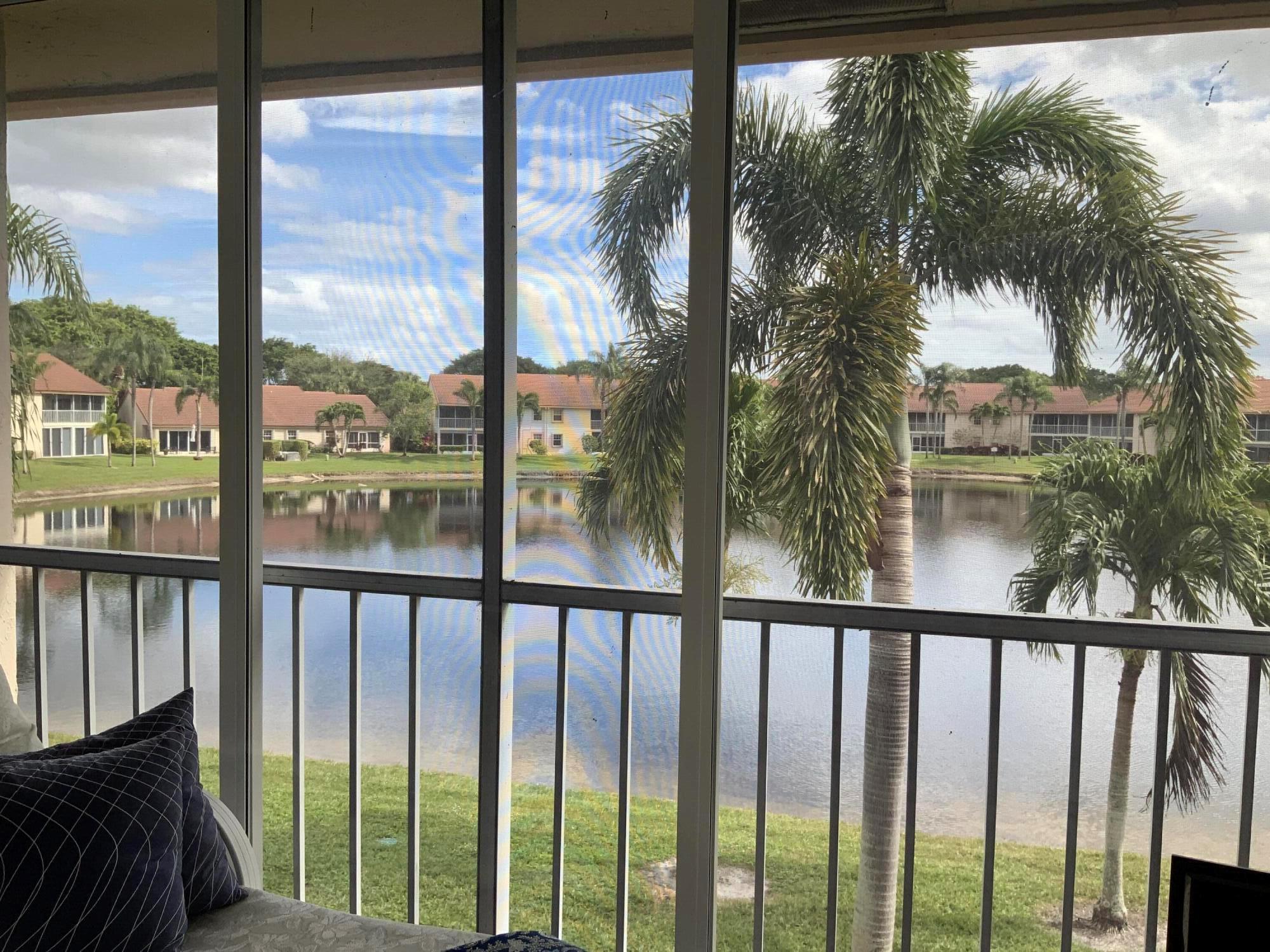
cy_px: 476
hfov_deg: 61.7
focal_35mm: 29
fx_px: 1064
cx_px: 635
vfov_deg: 48.2
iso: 16
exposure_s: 1/277
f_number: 1.8
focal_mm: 3
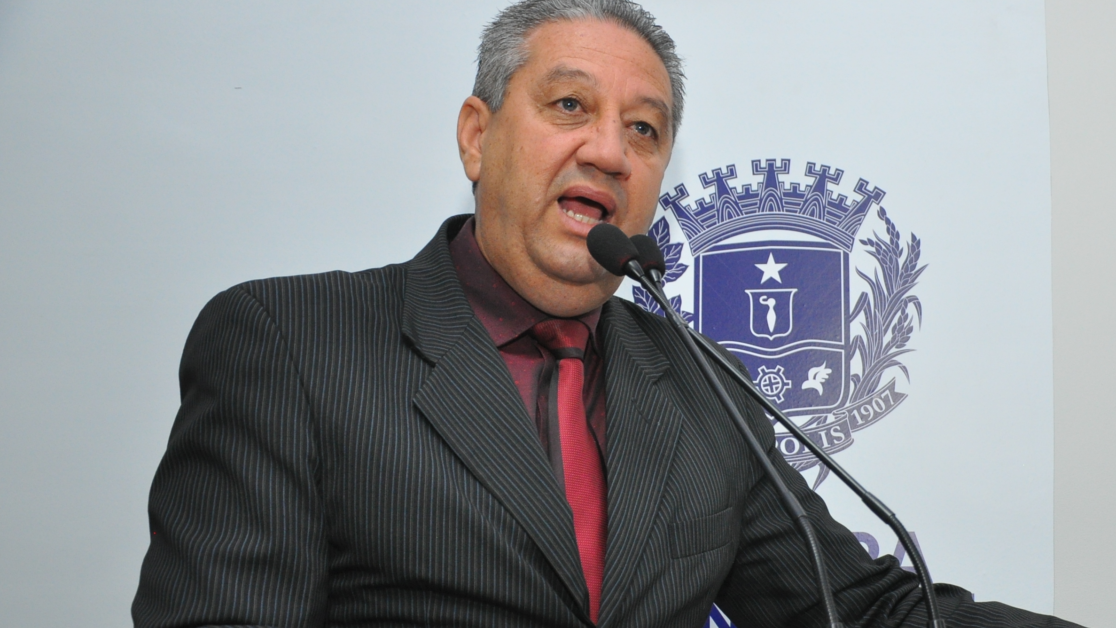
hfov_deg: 24.9
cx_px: 747
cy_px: 400
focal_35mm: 85
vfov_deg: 14.2
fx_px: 2515
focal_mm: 40
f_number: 5.6
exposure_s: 1/60
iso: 800
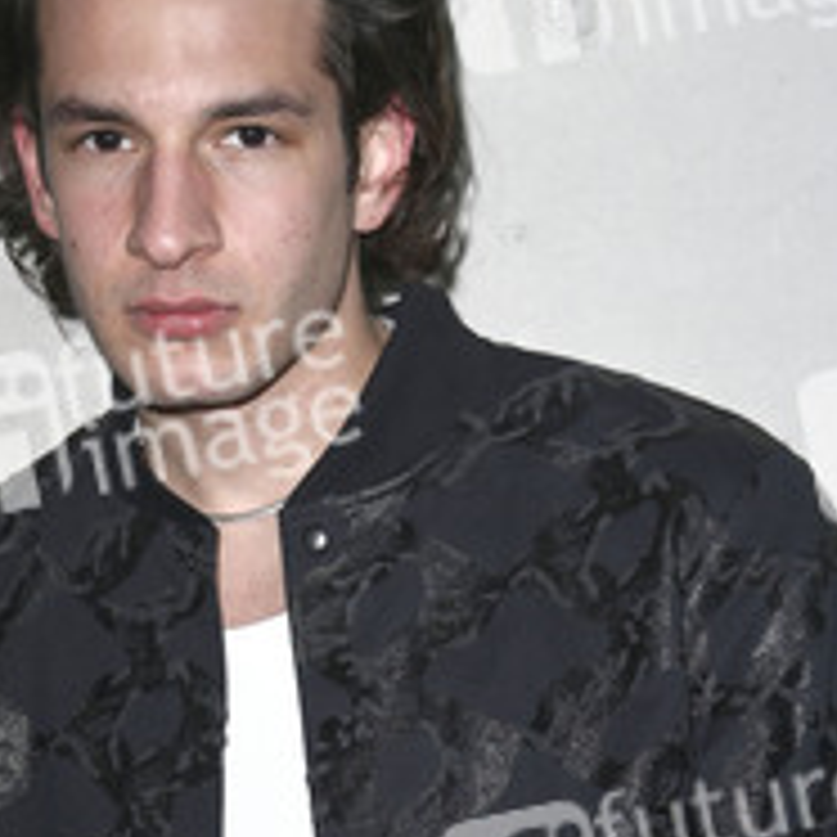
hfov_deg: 10.4
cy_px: 644
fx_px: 4596
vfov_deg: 10.4
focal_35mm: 168
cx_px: 261
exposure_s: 1/160
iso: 640
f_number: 5.6
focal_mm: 92
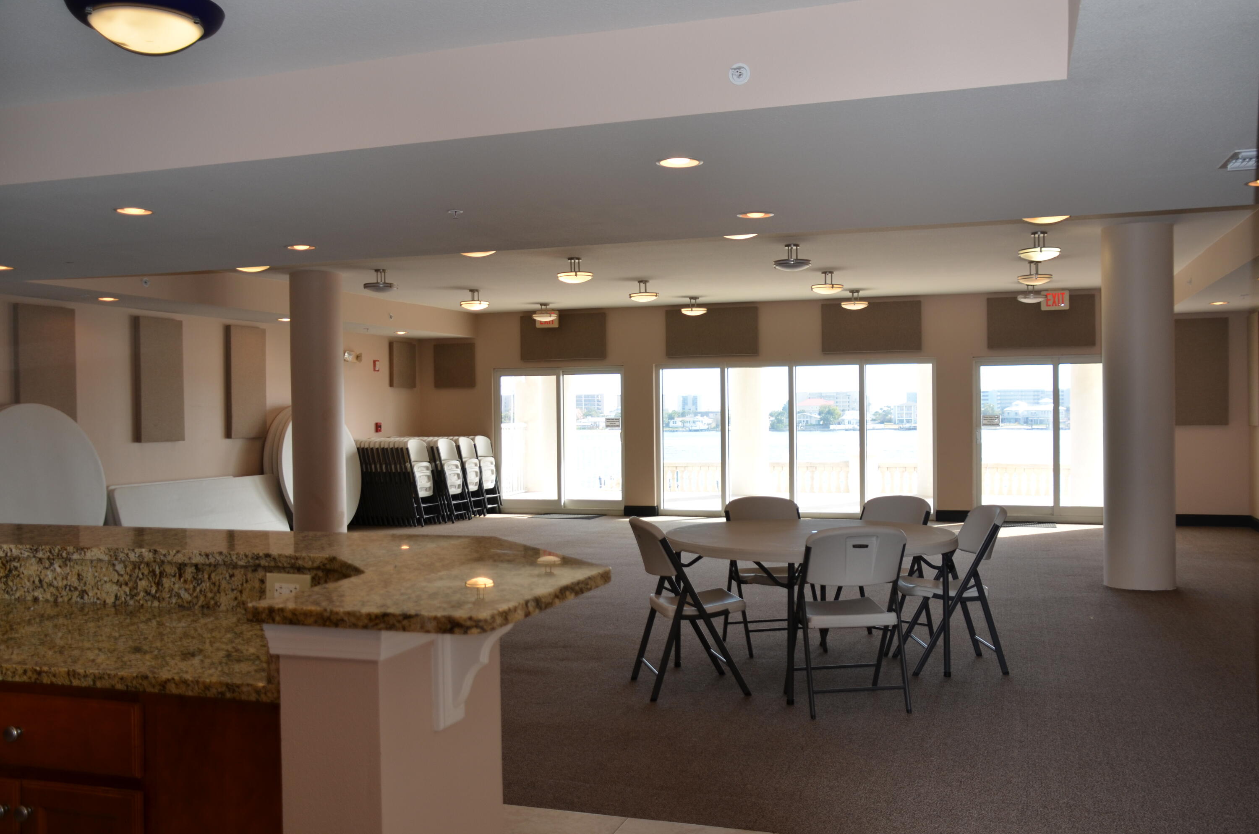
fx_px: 1099
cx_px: 630
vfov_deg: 41.5
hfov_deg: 59.6
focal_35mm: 32
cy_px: 417
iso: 200
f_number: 4
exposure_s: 1/250
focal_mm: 21
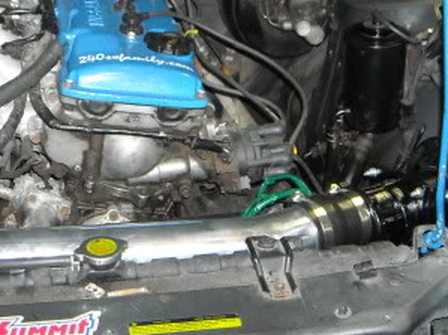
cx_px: 106
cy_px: 39
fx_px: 970
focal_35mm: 75
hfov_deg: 25.7
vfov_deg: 19.3
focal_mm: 5.7
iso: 400
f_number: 2.8
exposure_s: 1/60
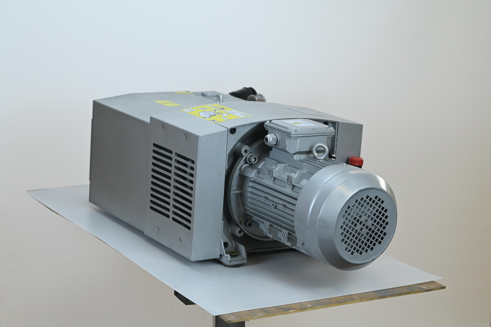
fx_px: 1159
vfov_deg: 16.1
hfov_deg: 23.9
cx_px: 246
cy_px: 164
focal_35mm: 85
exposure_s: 1/200
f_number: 5
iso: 1250
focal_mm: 85
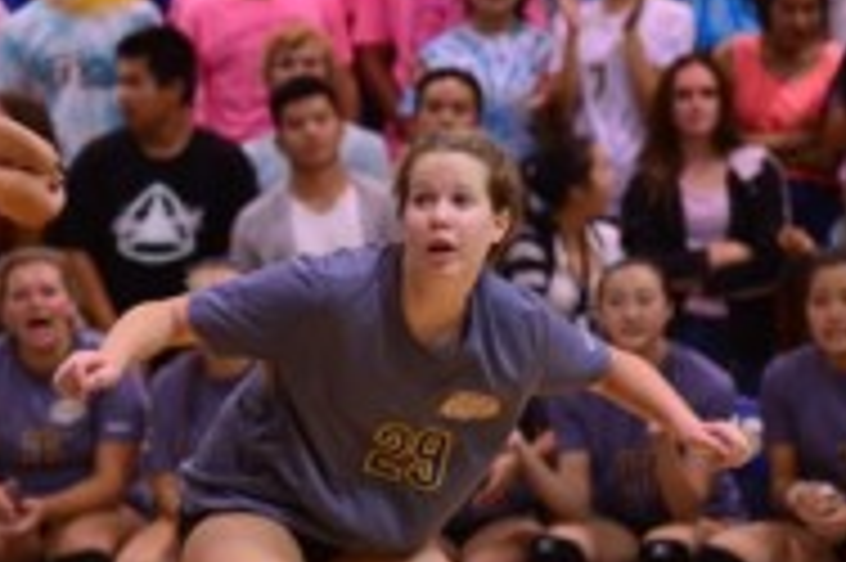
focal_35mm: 342
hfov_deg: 6.0
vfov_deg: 4.0
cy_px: 517
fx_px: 8030
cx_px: -223
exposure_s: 1/200
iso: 2500
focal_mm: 110
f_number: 4.5
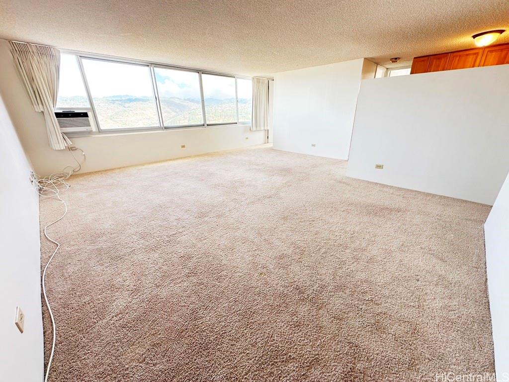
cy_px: 191
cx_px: 254
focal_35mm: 14
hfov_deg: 102.1
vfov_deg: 85.7
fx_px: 206
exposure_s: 1/99
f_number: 2.2
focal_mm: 2.22
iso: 50
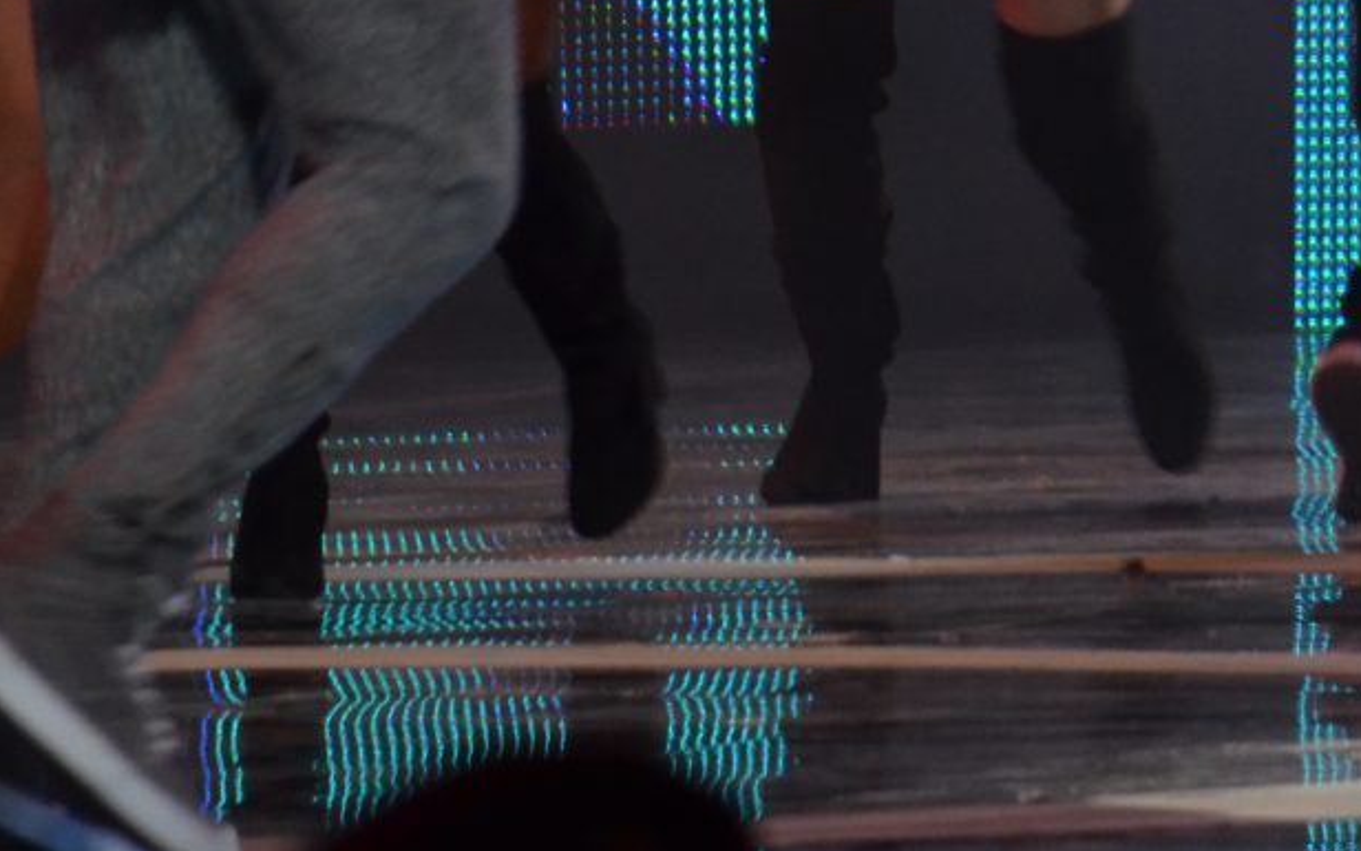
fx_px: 37611
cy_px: -612
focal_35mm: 1014
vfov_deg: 1.3
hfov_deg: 2.1
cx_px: 2187
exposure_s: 1/125
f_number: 5.6
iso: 800
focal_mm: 200
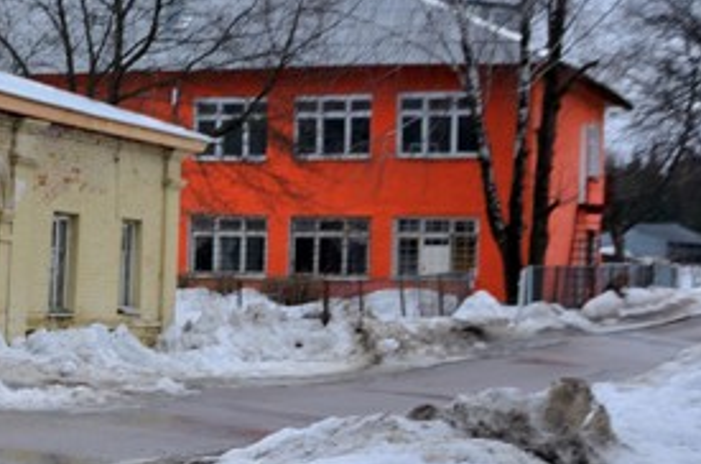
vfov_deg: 11.5
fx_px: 2292
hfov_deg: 15.8
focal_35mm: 118
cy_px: 414
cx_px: -385
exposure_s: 1/500
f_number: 5.6
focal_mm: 24
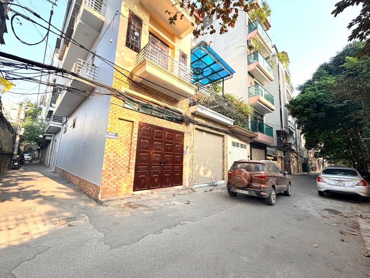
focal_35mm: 14
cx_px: 185
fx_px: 150
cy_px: 139
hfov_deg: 102.1
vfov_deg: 85.7
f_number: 2.2
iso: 50
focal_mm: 2.22
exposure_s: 1/502
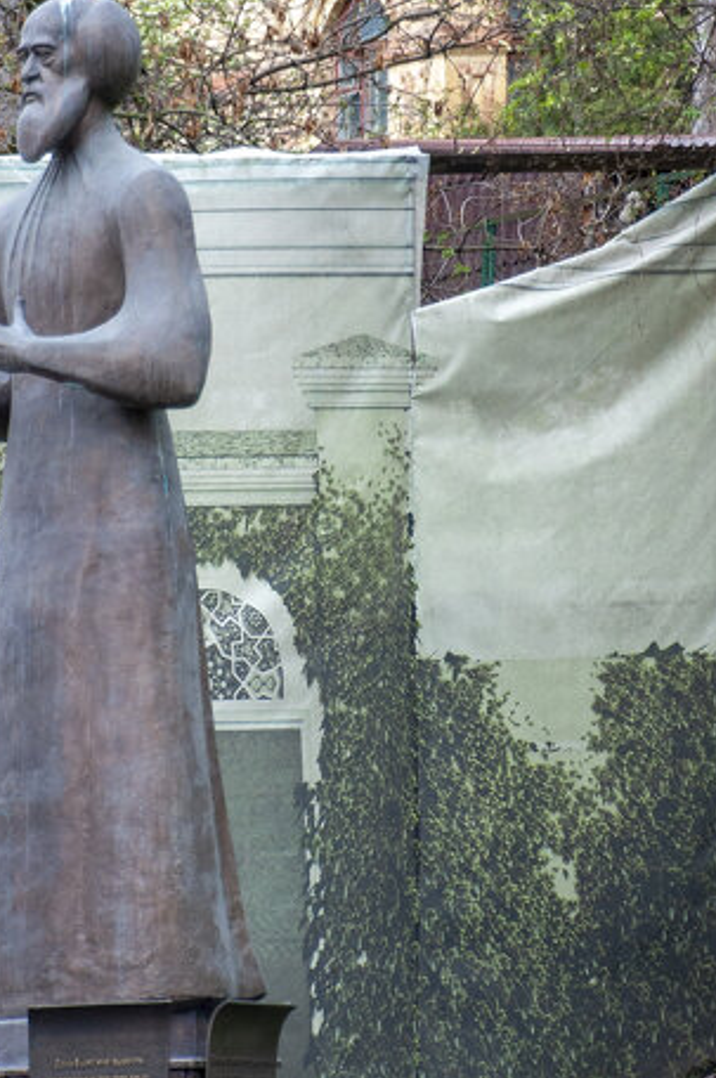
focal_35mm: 422
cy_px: 457
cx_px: 164
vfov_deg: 4.9
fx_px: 12617
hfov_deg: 3.2
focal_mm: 160
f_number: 6
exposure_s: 1/500
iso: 640
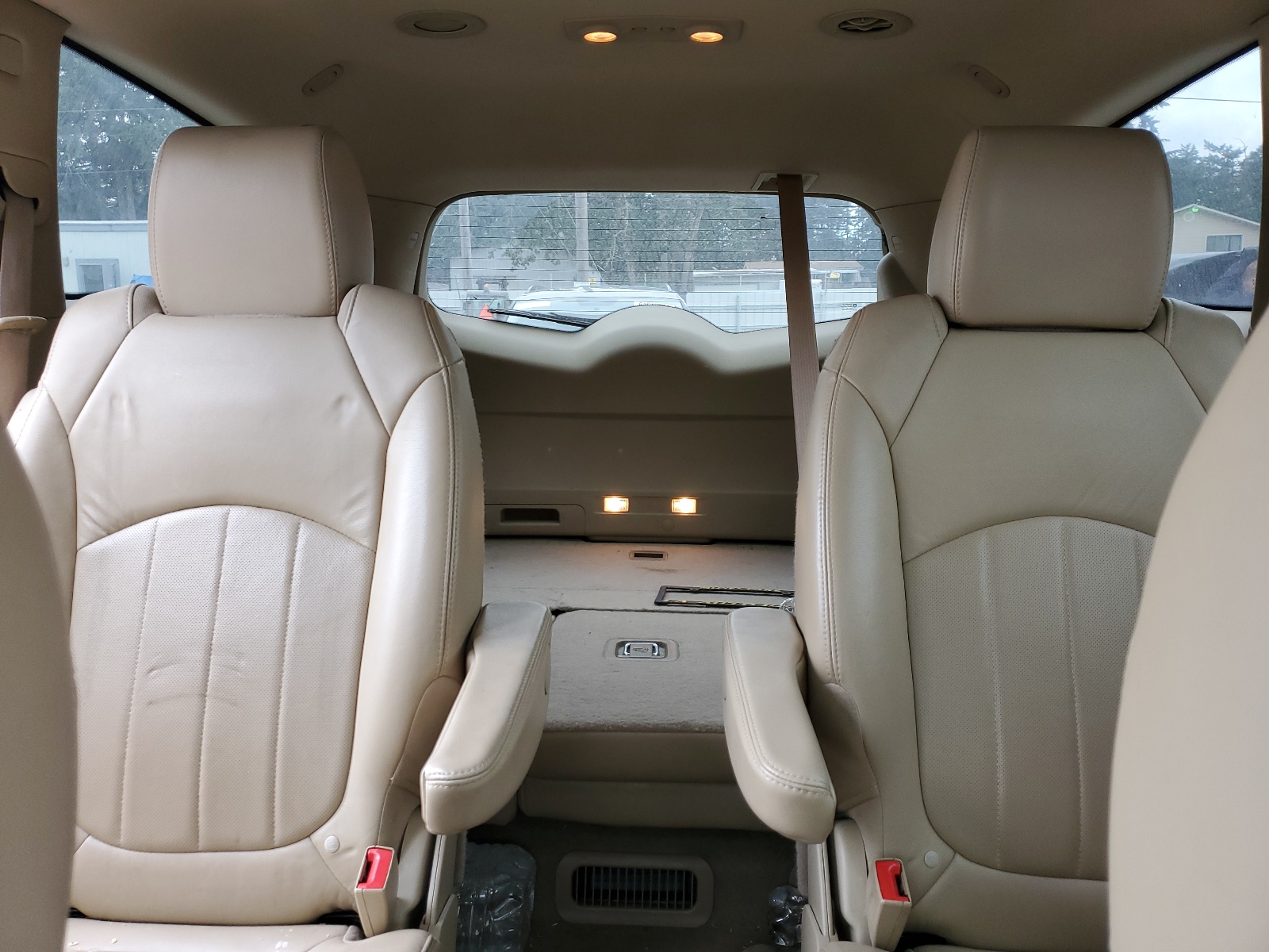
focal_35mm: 26
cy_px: 476
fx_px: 953
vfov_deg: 53.1
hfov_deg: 67.3
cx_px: 634
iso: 67
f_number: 1.5
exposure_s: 1/60.2
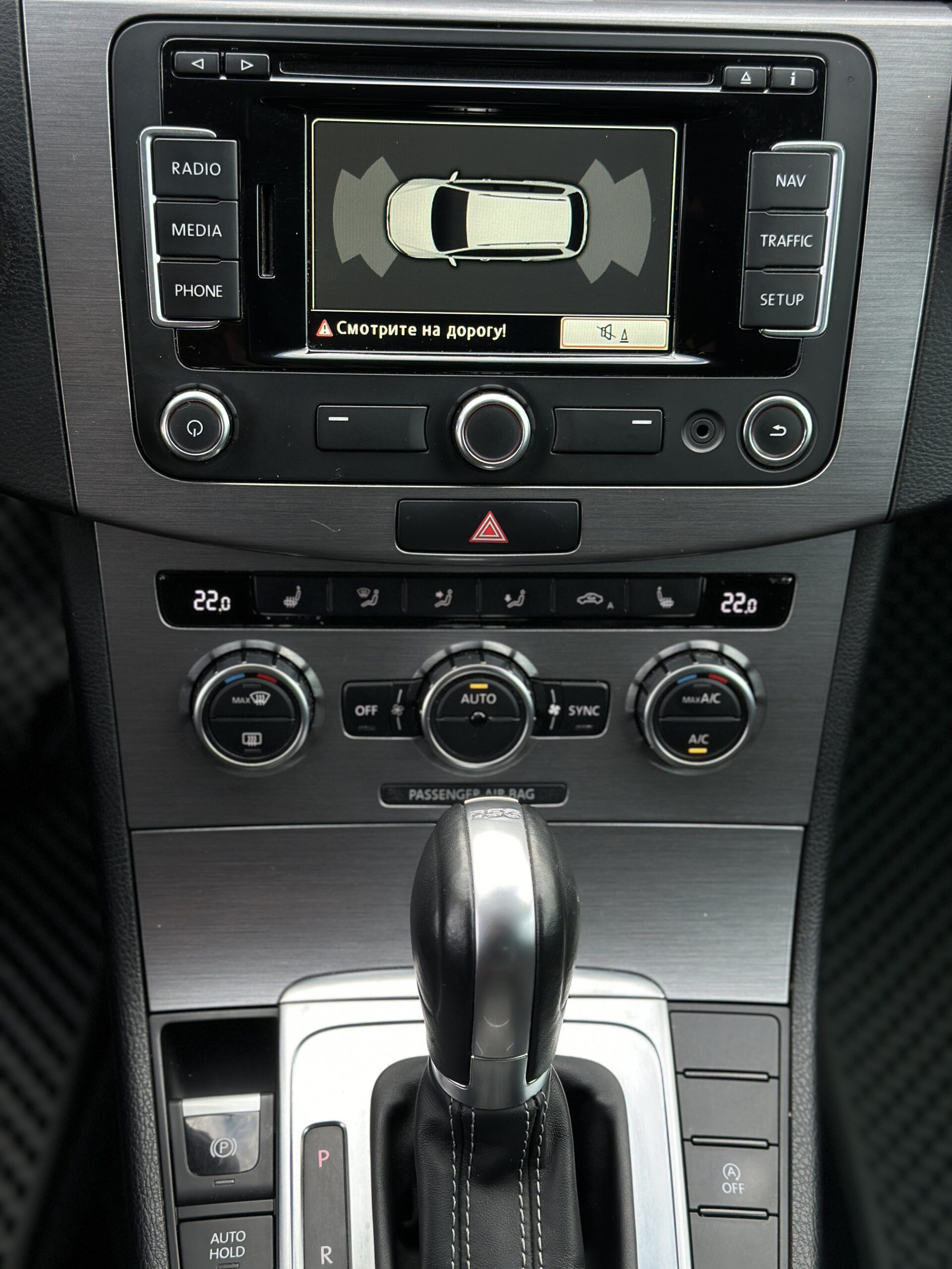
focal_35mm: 48
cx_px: 476
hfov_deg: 30.3
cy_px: 634
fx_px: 1760
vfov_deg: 39.7
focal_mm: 6.86
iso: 64
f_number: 1.78
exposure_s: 1/75
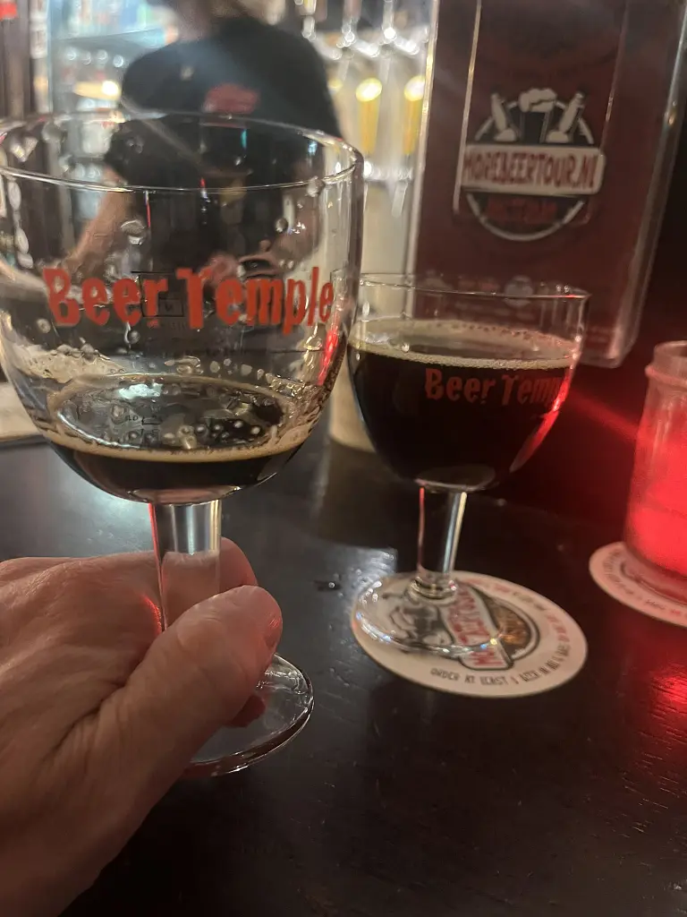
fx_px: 688
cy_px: 458
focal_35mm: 26
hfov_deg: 53.1
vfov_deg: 67.3
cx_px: 344
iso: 500
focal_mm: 5.1
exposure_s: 1/25
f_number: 1.6
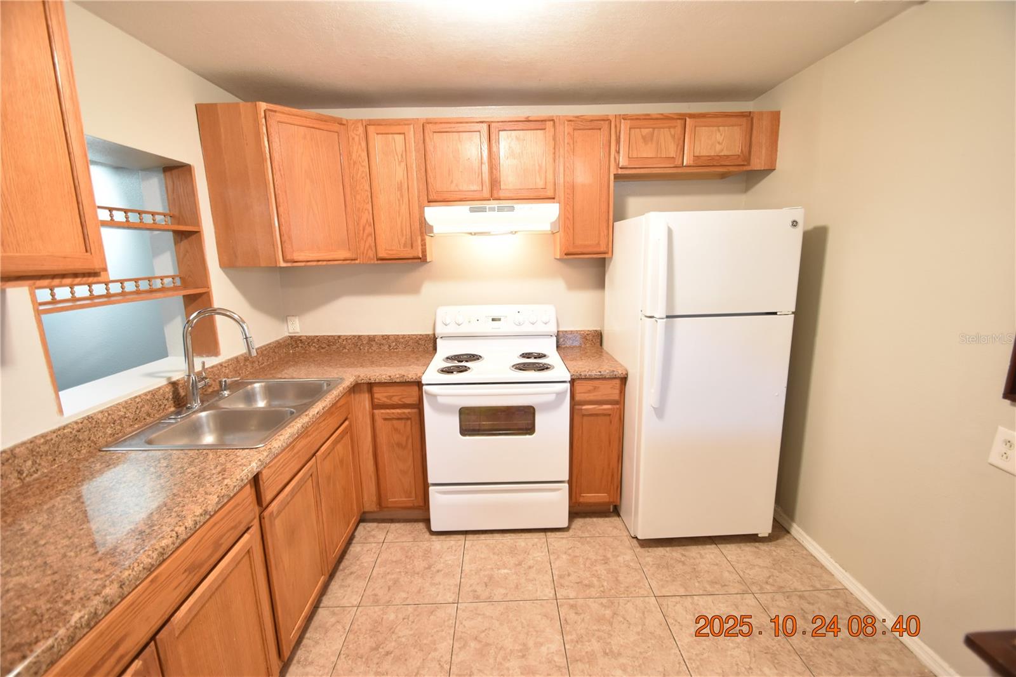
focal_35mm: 15
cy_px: 338
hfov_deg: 100.4
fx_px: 423
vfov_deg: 77.3
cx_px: 508
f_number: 3.5
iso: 800
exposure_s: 1/20
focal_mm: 10
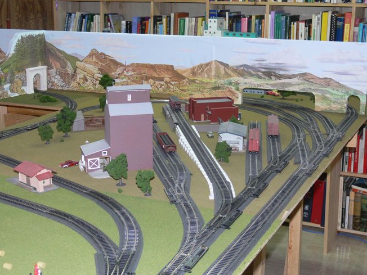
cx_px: 176
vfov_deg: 25.2
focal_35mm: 58
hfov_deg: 33.2
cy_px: 133
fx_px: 615
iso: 100
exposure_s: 1/30
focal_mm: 11.4
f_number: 3.2
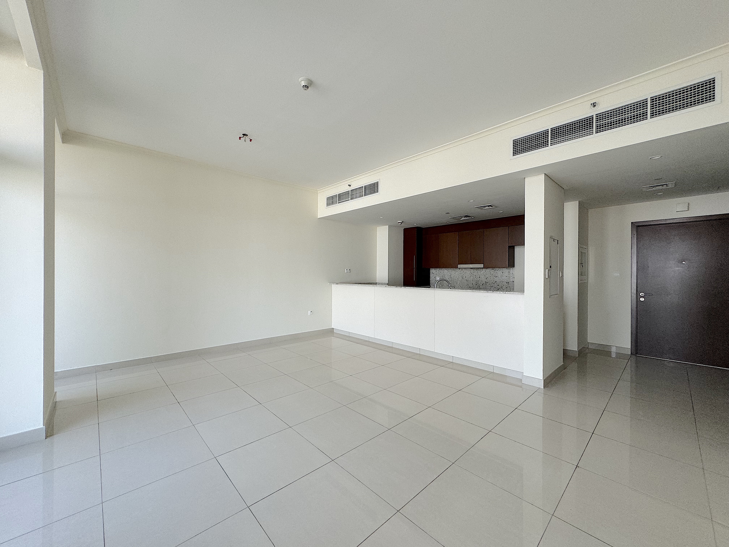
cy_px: 274
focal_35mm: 14
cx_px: 364
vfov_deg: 85.7
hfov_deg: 102.1
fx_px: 295
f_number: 2.2
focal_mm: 2.22
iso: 125
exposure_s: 1/99
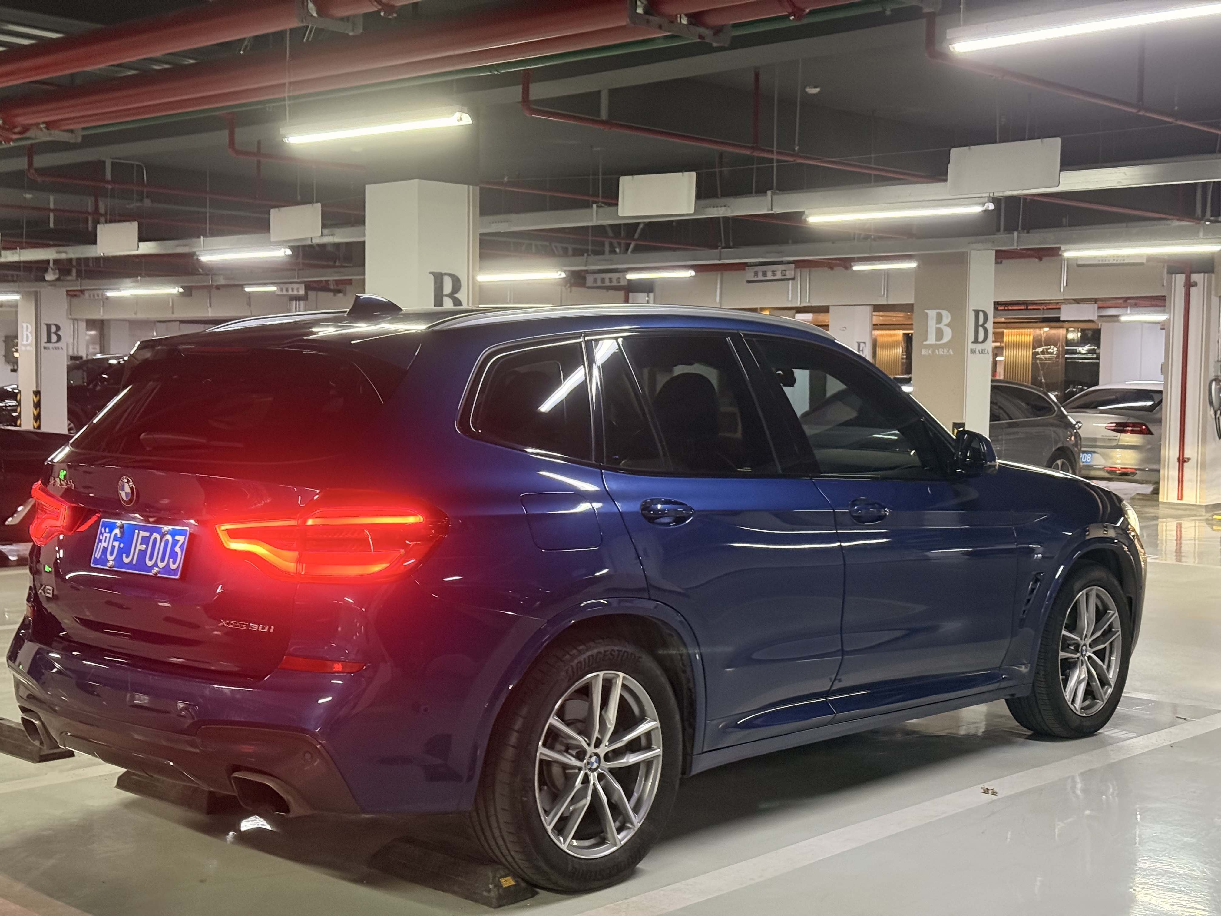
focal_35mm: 48
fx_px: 1693
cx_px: 610
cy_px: 458
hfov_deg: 39.7
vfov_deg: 30.3
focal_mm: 6.76
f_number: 1.78
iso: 500
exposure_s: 1/25
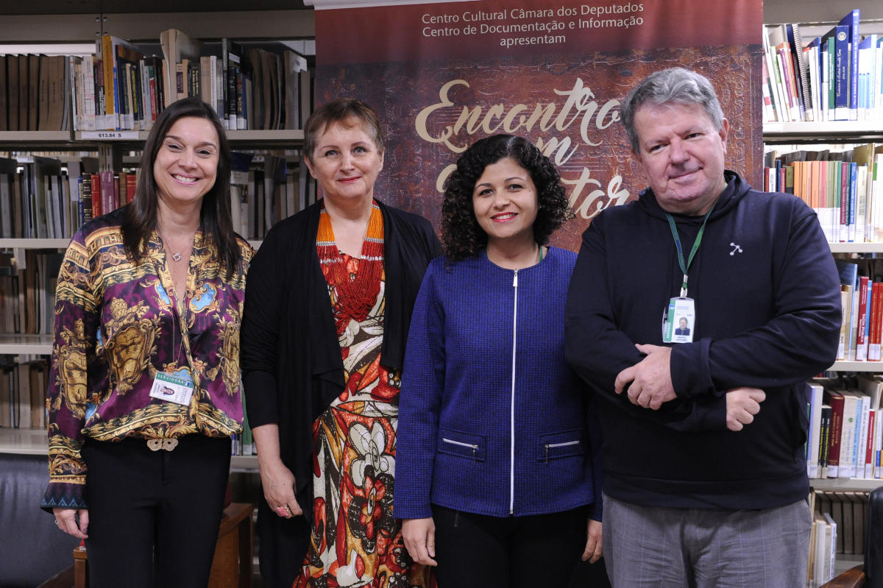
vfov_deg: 30.5
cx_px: 442
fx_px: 1079
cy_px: 294
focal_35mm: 44
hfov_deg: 44.5
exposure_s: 1/125
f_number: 4
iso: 3200
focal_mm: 44
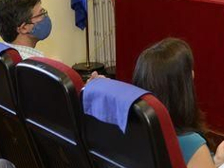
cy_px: -23
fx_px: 647
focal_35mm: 100
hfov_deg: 18.5
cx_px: 276
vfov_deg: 14.4
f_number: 4.5
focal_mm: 24
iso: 900
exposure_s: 1/80
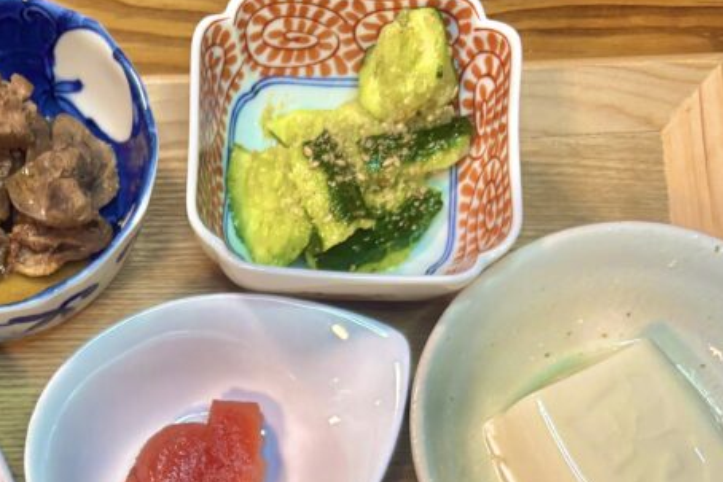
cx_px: 48
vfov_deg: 20.6
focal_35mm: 61
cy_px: 595
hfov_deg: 31.1
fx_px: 1225
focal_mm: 5.96
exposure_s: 1/99
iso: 125
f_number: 1.6
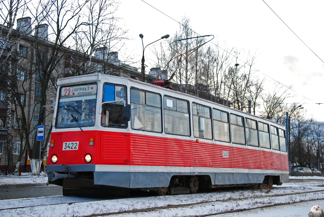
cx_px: 162
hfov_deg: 38.8
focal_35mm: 51
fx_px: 459
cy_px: 108
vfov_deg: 26.5
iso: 200
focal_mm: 34
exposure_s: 1/100
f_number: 4.2
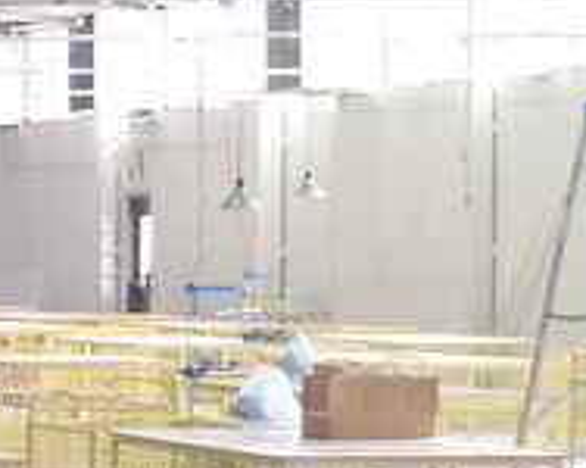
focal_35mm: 230
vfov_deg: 6.7
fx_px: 3985
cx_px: -1178
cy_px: 462
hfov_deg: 7.4
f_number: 6.3
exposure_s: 1/13
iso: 800
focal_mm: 24
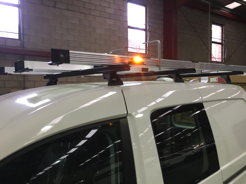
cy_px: 92
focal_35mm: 29
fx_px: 206
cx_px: 123
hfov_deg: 61.7
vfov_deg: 48.2
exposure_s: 1/33
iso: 125
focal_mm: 4.15
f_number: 2.2
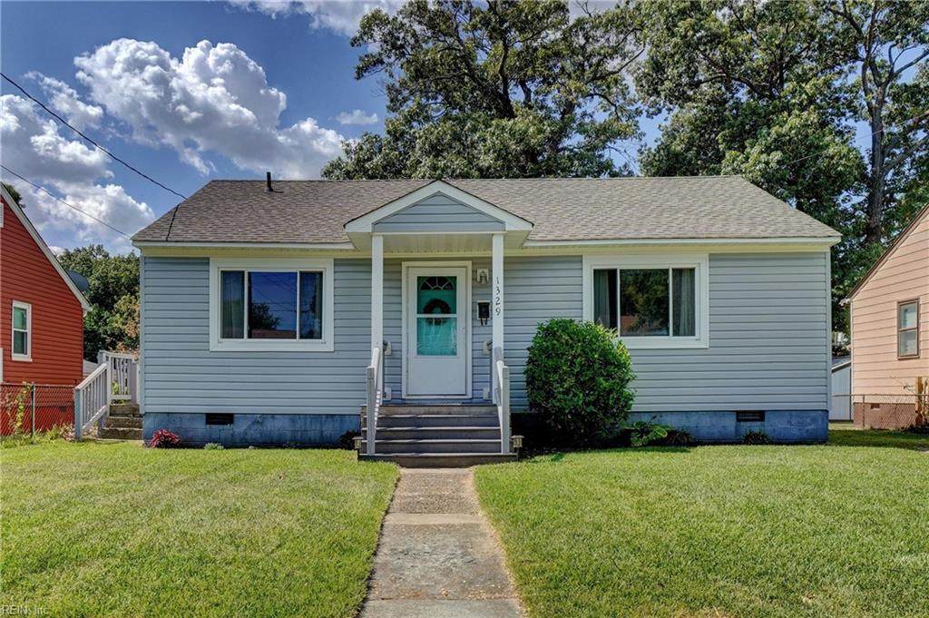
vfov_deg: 63.1
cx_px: 464
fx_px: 503
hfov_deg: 85.5
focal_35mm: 20
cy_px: 309
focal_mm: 13
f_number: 8
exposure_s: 1/320
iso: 100
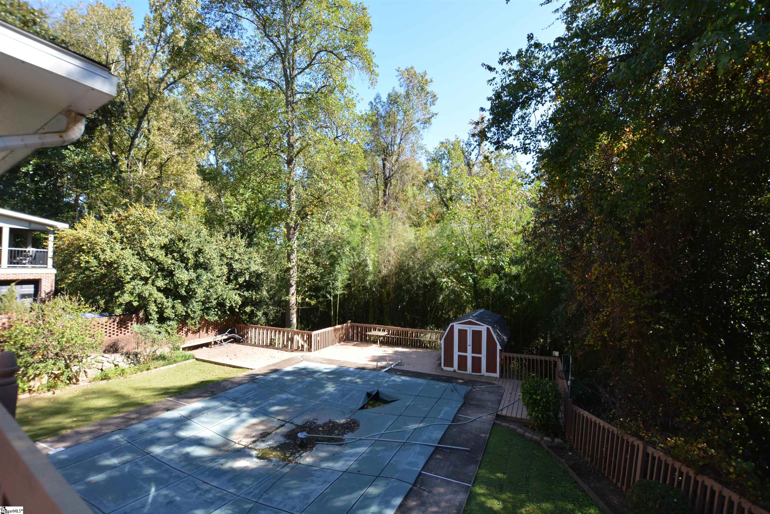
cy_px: 257
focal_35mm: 15
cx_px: 385
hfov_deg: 100.4
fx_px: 321
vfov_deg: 77.3
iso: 400
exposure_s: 1/250
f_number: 6.3
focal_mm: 10
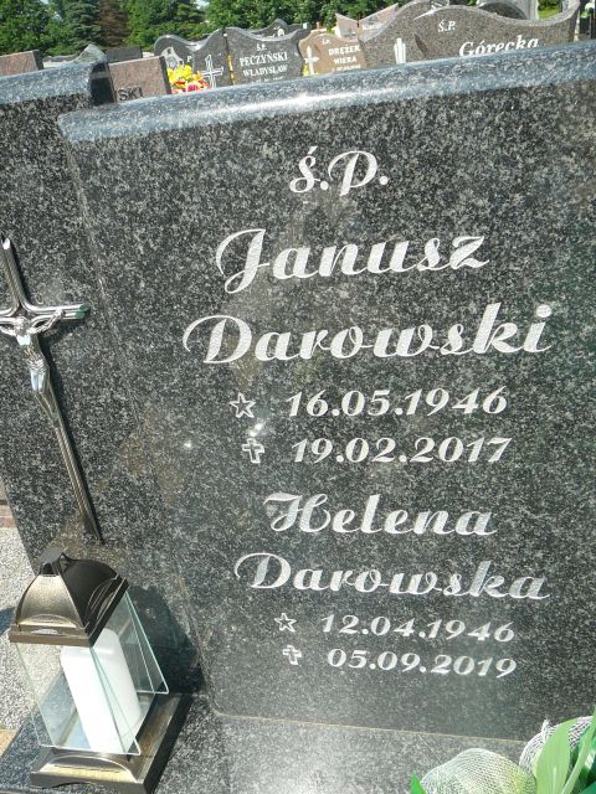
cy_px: 397
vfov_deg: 52.6
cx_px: 298
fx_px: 803
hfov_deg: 40.7
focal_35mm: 35
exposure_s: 1/500
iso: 80
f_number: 2.8
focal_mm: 5.2
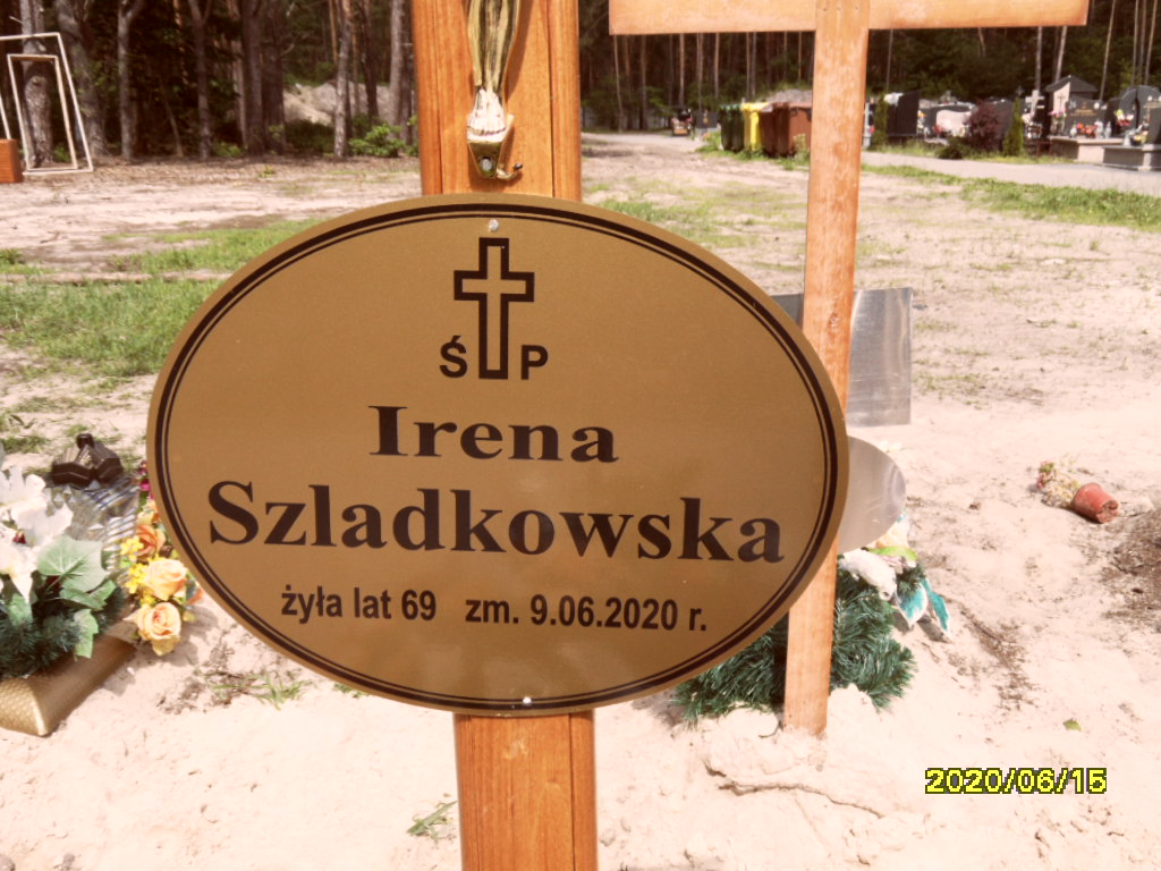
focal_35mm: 32
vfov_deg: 44.2
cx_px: 580
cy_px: 436
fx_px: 1073
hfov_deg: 56.8
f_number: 3.4
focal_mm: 5.3
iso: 80
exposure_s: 1/750
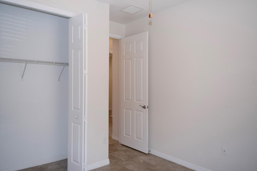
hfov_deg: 71.4
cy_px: 83
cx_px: 116
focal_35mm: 25
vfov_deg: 51.2
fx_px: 178
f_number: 3.5
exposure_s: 1/60
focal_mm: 14
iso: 250
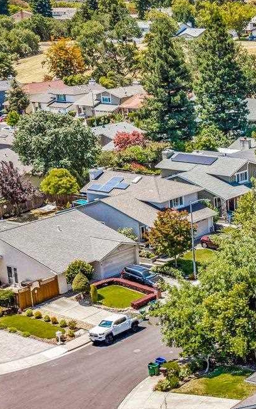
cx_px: 359
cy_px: 271
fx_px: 893
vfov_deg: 25.7
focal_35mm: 80
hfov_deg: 15.3
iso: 160
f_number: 1.8
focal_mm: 8.67
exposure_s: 1/350
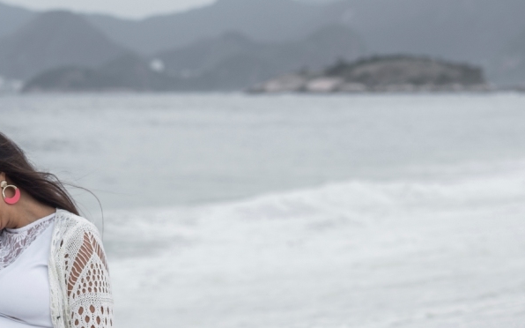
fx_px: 2632
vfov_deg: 7.1
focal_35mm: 184
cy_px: 243
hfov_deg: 11.4
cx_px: 101
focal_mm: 105
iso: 250
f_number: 6.3
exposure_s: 1/200
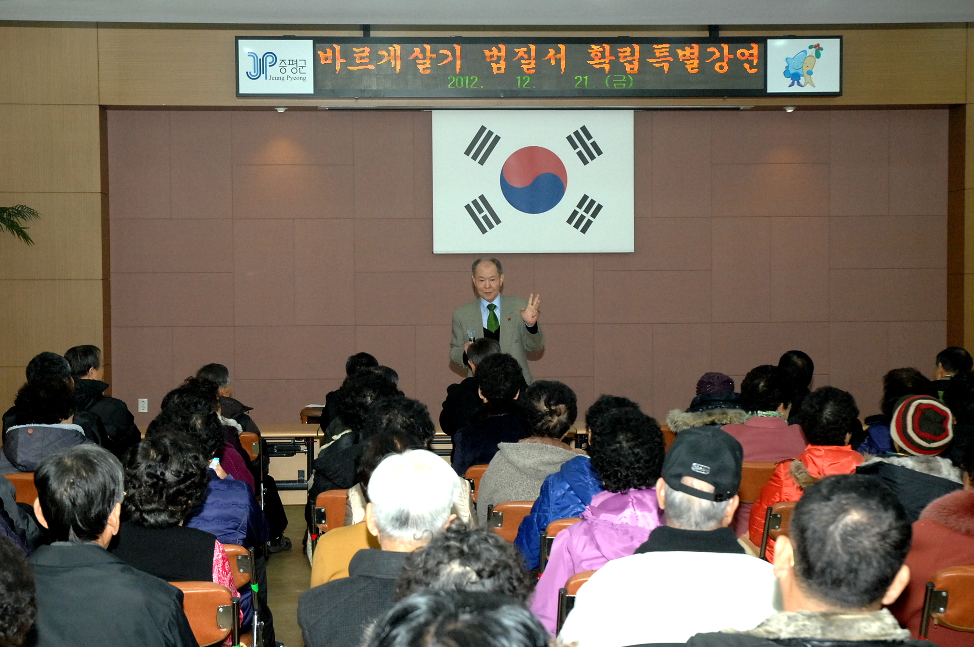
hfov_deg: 33.4
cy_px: 324
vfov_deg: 22.6
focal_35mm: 60
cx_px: 487
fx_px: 1621
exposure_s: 1/60
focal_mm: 40
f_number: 6.7
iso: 800
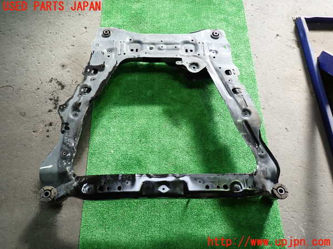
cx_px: 166
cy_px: 124
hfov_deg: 69.4
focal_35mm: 25
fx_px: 240
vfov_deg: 54.9
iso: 200
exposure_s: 1/60
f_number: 2
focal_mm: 4.5
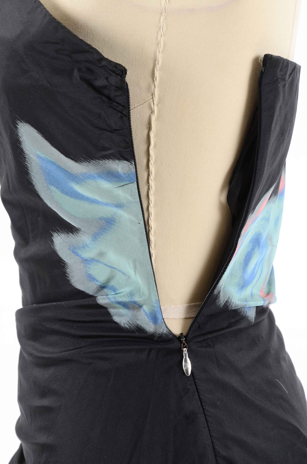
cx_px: 154
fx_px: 1889
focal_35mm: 147
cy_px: 232
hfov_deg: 9.3
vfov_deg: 14.0
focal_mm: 98
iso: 400
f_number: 11
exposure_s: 1/80
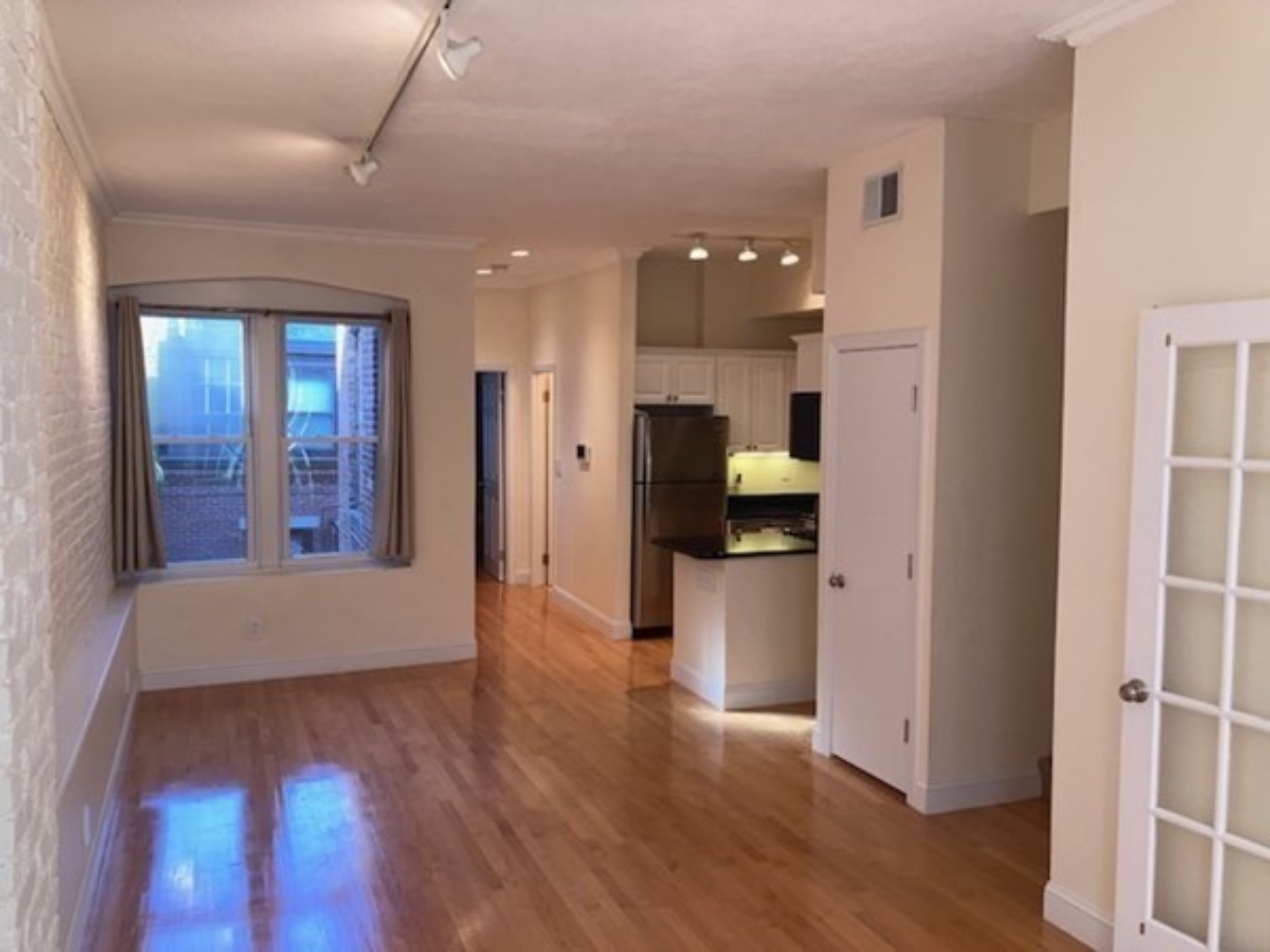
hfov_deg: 63.4
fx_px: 1027
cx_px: 635
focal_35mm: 28
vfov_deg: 49.7
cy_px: 476
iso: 40
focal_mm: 3.99
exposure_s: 1/60
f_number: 1.8
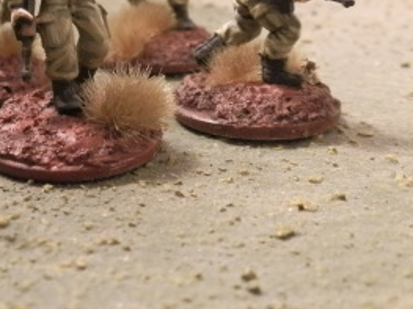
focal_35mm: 57
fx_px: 680
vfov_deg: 25.0
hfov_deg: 32.8
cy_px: 39
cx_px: 82
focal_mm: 5
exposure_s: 1/60
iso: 400
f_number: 3.1
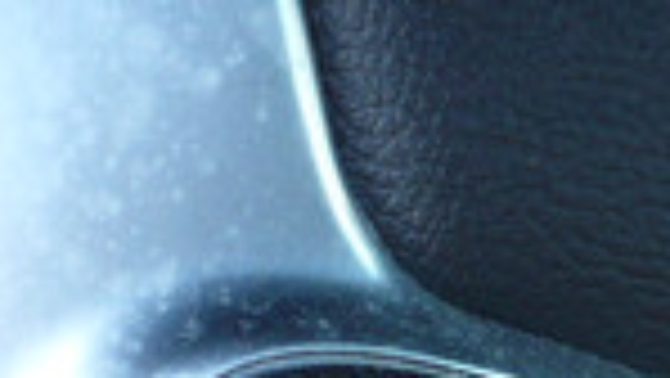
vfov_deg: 5.8
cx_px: 598
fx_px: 3573
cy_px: 972
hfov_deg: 10.7
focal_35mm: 201
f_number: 2.8
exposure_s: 1/60
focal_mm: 6.1
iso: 100
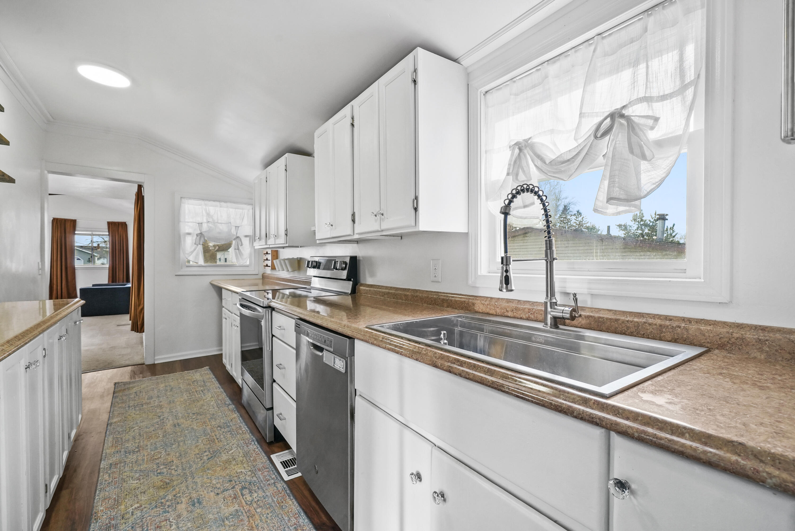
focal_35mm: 15
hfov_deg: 100.4
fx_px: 331
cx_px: 398
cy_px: 266
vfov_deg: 77.4
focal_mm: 15
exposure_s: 1/13
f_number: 9
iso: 2000
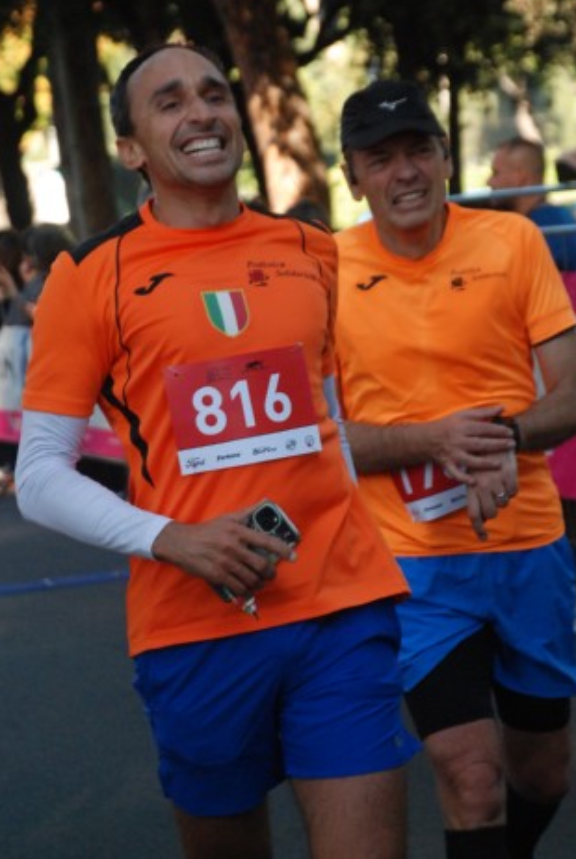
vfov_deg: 13.1
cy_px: 452
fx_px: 3727
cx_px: 341
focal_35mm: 156
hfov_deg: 8.8
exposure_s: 1/400
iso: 1000
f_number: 5.6
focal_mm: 80
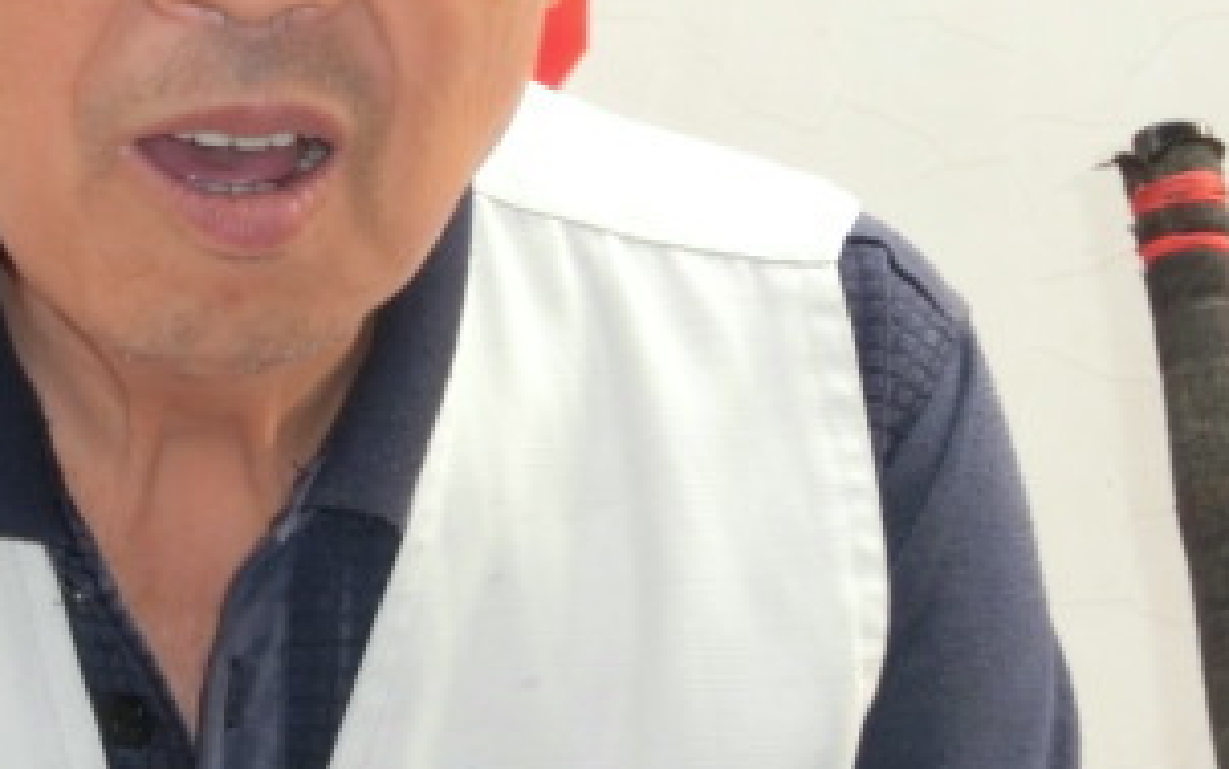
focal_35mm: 175
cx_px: 228
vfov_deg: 7.5
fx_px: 5864
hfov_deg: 11.9
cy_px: 277
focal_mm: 13.79
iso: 320
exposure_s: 1/125
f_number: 4.9
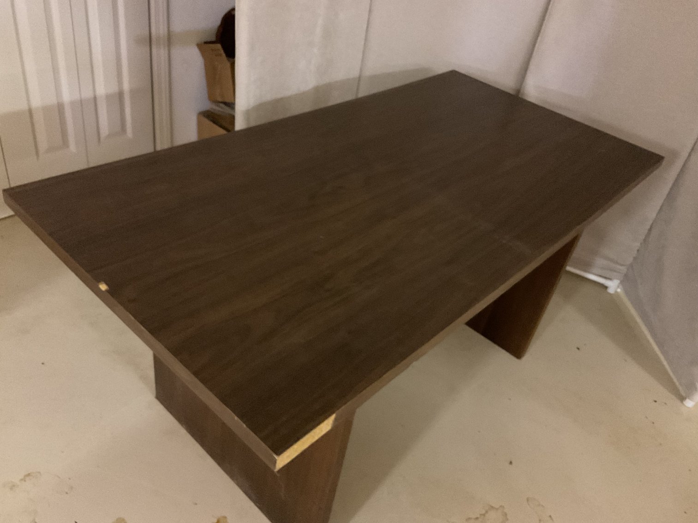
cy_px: 262
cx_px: 349
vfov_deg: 48.2
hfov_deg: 61.7
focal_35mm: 29
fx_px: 585
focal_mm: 3
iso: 640
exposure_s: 1/20
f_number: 1.8
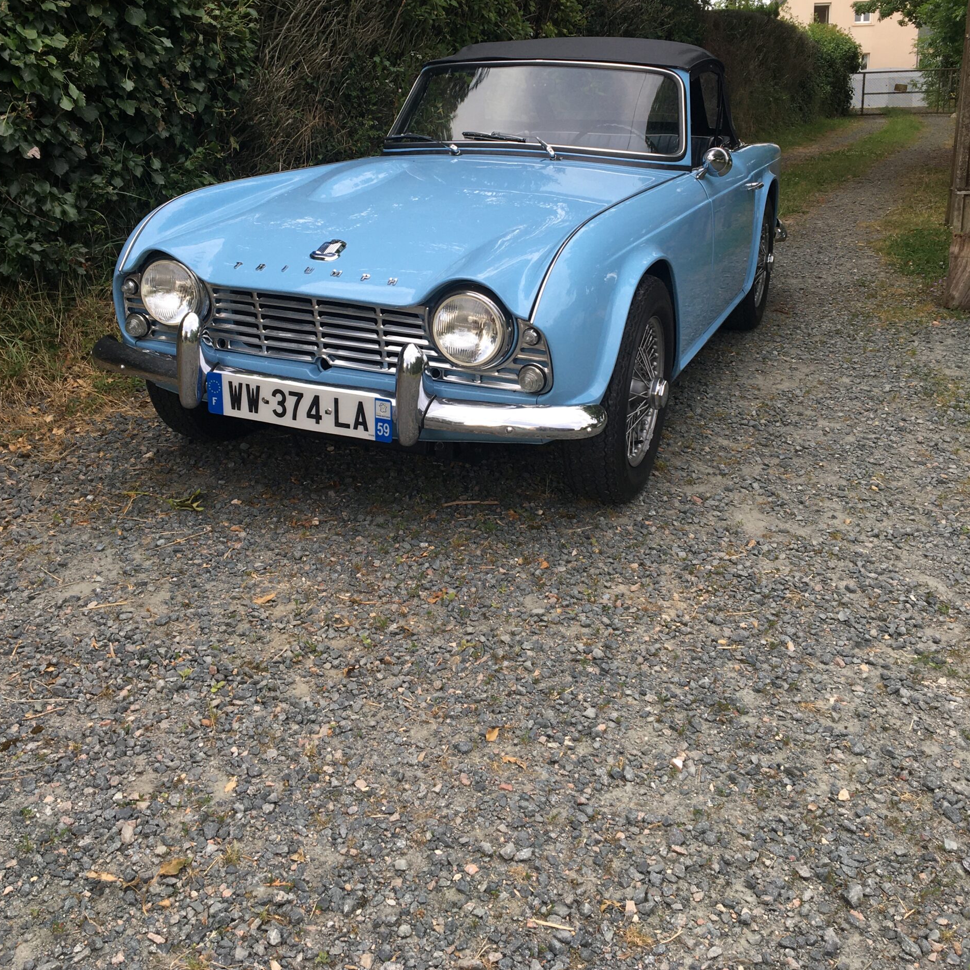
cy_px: 335
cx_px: 475
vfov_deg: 46.6
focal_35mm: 35
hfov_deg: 47.2
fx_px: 1110
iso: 25
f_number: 2.2
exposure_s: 1/159
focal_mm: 4.15
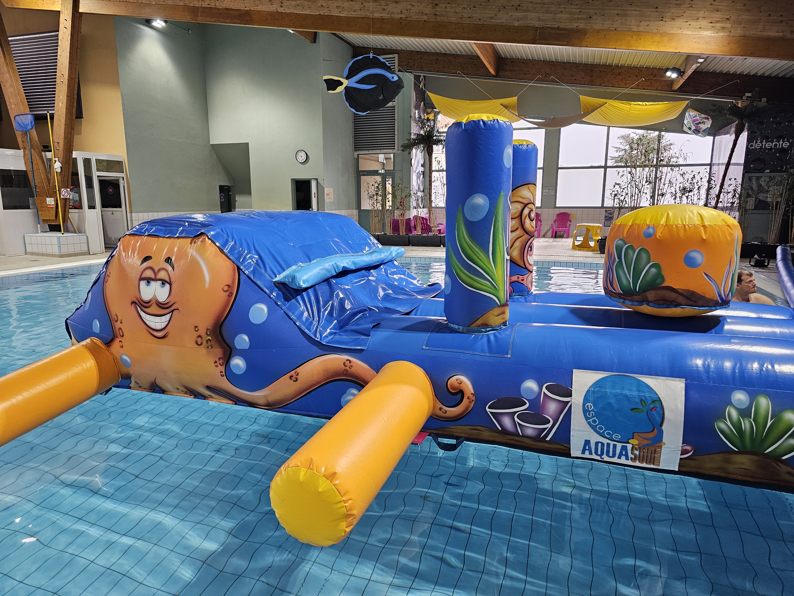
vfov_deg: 58.9
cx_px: 397
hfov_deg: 73.9
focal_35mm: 23
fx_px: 528
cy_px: 298
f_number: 1.7
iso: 125
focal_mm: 6.3
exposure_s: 1/100
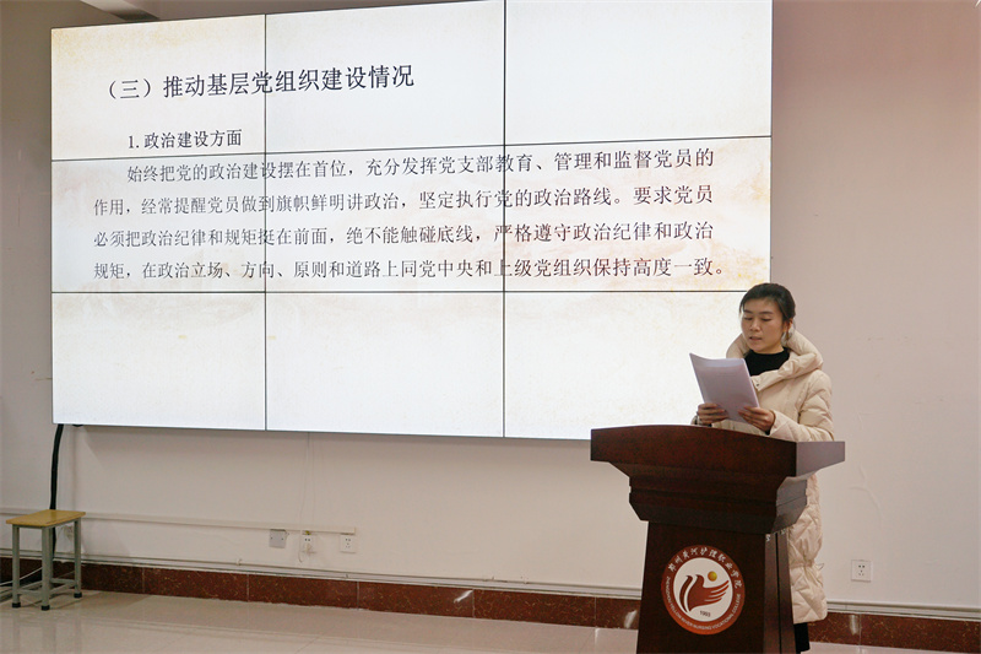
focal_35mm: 42
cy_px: 327
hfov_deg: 46.4
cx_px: 490
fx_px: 1144
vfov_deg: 31.9
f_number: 4
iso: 160
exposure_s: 1/60
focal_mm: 42
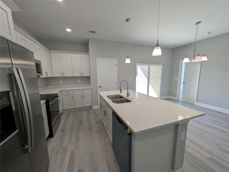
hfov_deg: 110.5
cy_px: 86
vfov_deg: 94.6
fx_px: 79
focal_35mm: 12
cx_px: 114
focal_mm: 2.23
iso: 48
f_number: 1.95
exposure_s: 1/138
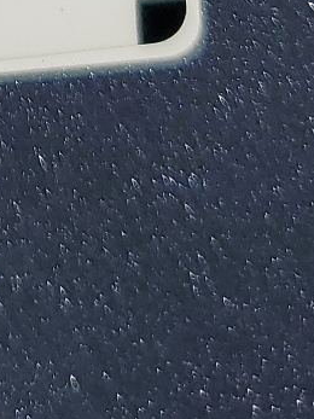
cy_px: -542
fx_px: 1936
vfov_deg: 10.8
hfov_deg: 8.8
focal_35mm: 160
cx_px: -306
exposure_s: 1/10000
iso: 50
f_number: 1.5
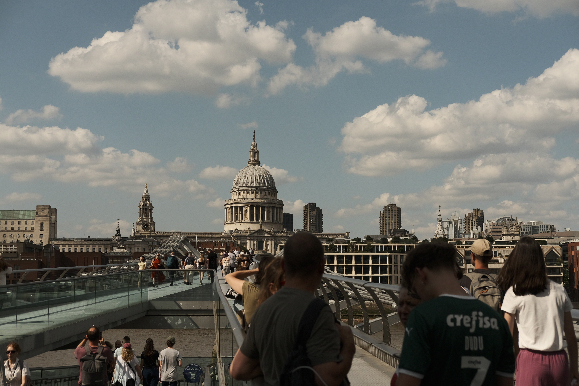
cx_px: 290
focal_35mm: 53
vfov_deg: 25.5
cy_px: 193
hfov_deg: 37.5
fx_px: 852
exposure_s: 1/8000
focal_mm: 35
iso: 640
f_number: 5.6
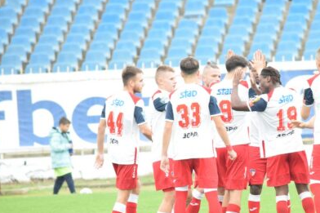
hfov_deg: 3.9
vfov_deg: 2.6
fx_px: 4718
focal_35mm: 531
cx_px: 220
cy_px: 135
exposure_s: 1/800
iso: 3200
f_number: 5.3
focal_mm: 220
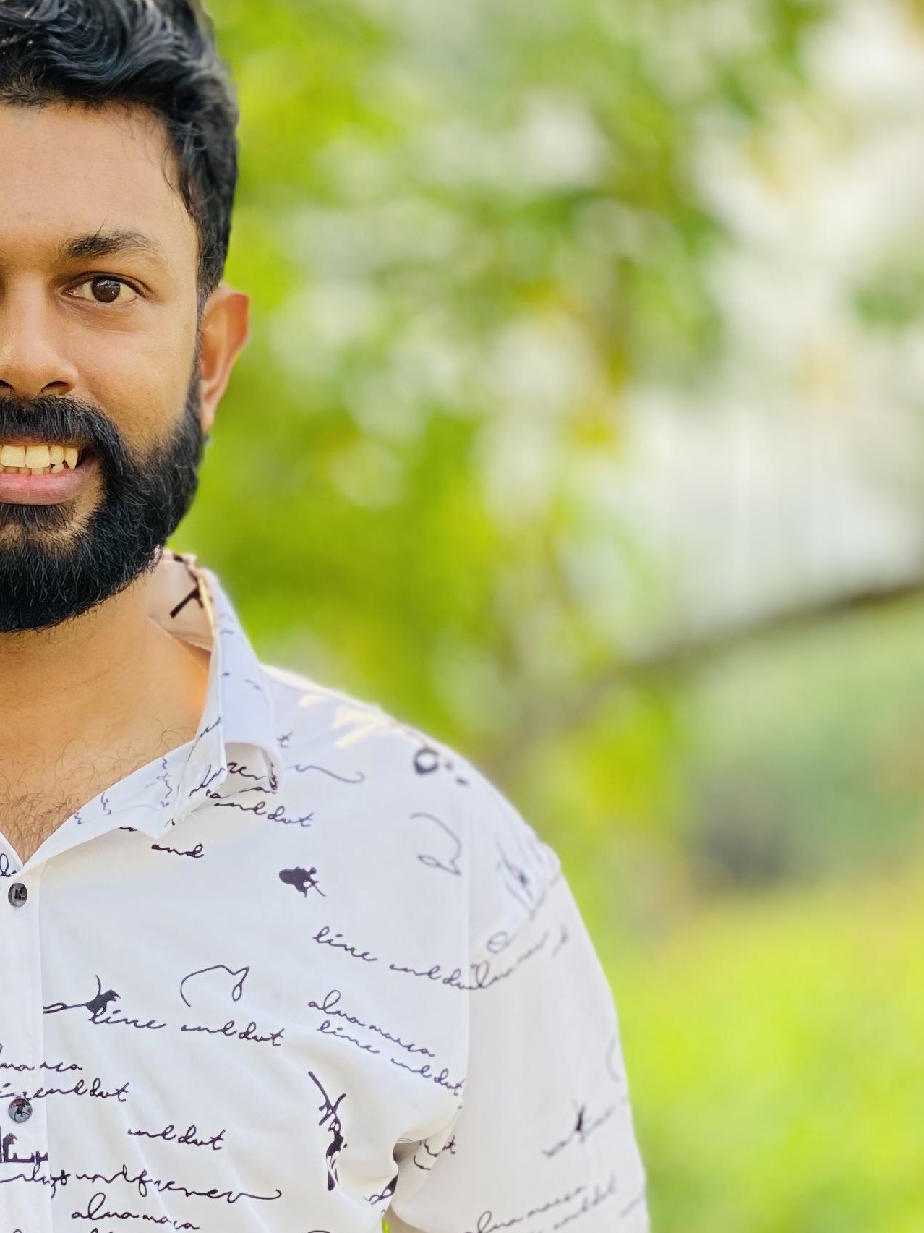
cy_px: 1052
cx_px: 13
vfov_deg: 15.9
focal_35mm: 123
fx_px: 4379
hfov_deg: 11.9
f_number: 2
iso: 20
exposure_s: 1/271
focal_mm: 6
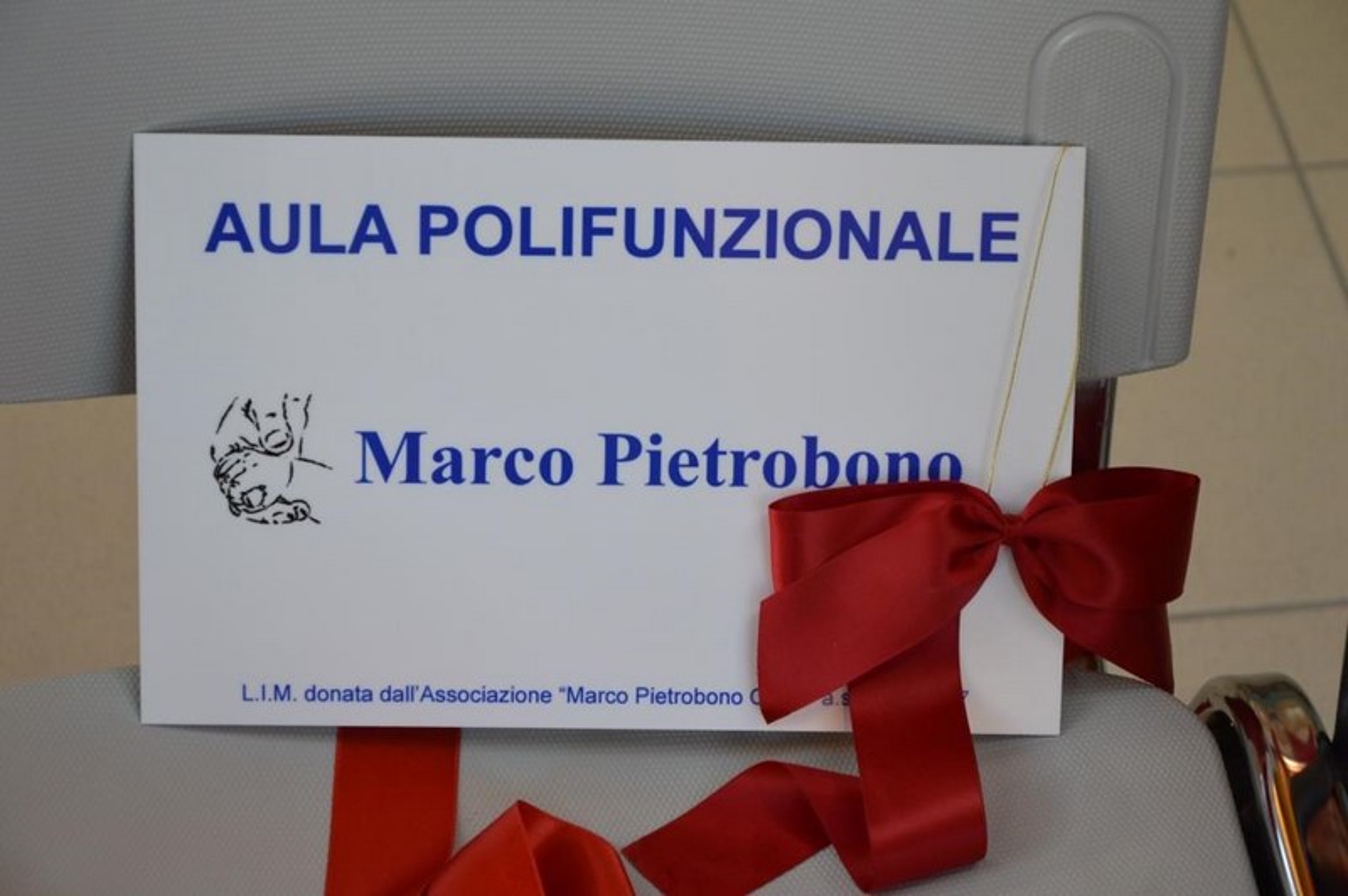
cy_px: 448
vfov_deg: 13.8
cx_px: 674
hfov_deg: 20.6
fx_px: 3704
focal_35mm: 99
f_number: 5.3
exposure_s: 1/60
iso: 800
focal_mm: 66
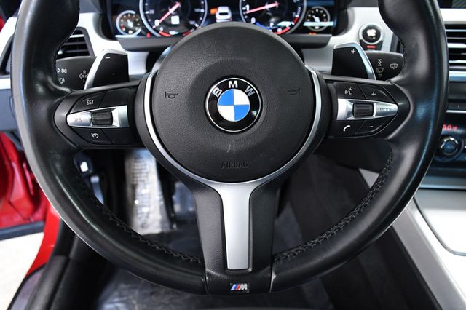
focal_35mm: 30
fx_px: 388
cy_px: 155
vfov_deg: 43.6
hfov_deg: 62.0
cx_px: 233
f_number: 5.6
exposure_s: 1/125
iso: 2500
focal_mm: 20
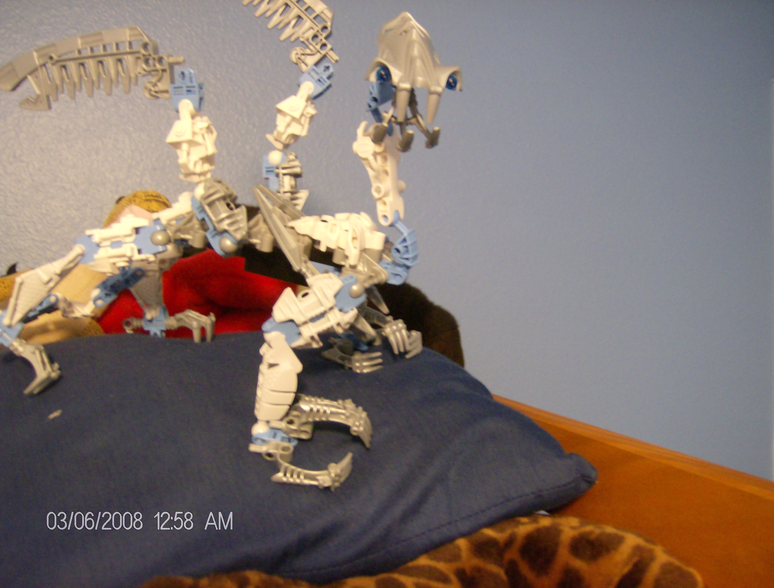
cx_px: 387
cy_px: 294
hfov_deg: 51.1
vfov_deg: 40.0
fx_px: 809
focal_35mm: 36
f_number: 2.8
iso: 200
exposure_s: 1/1.8
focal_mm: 6
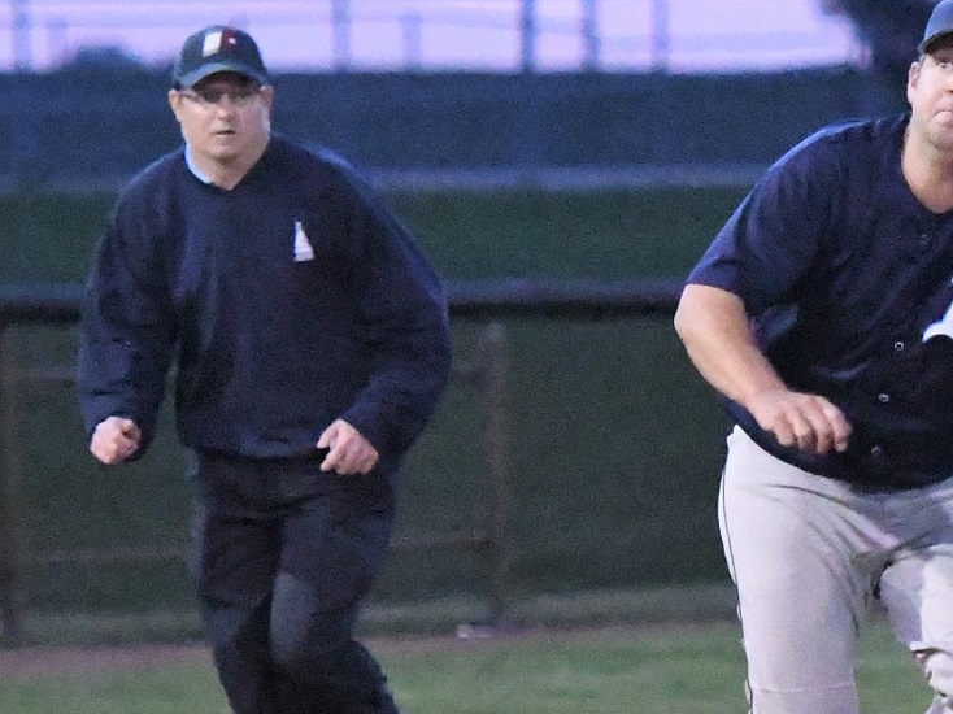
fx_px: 8030
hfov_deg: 6.8
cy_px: 387
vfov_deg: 5.1
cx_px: 726
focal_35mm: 292
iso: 20000
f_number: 2.8
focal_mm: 125
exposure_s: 1/1000
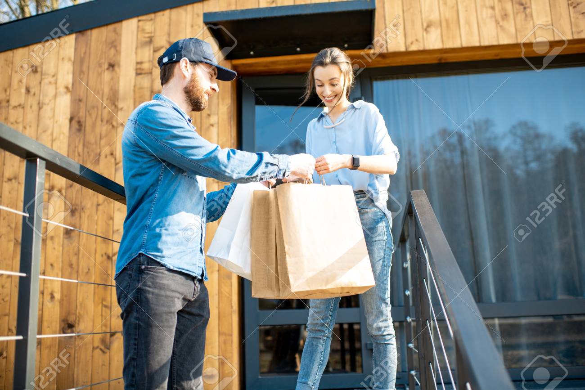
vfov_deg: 37.9
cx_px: 292
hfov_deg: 54.4
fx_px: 569
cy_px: 195
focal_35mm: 35
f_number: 2.2
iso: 200
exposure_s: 1/1000
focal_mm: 35
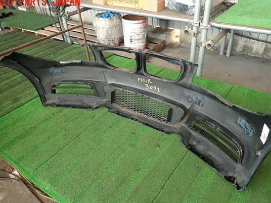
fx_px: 219
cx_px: 140
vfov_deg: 49.7
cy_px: 110
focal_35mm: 28
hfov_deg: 63.4
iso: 100
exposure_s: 1/60
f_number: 2
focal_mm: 4.5
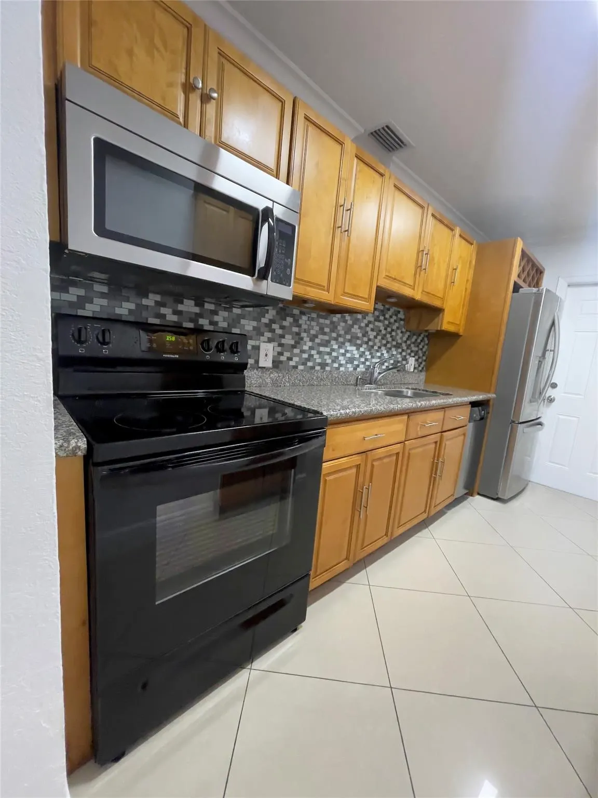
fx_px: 299
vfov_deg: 106.2
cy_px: 399
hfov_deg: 89.9
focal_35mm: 13
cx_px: 299
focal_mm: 1.54
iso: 1000
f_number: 2.4
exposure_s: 1/60
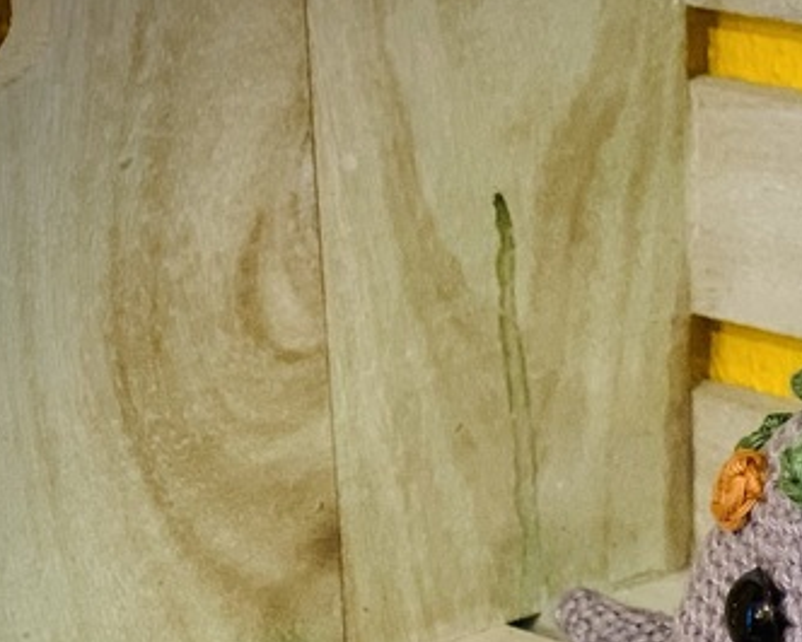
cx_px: 1025
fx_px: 3871
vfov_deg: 9.3
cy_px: 936
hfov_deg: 11.5
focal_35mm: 163
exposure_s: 1/60
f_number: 2.4
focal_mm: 6
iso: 160
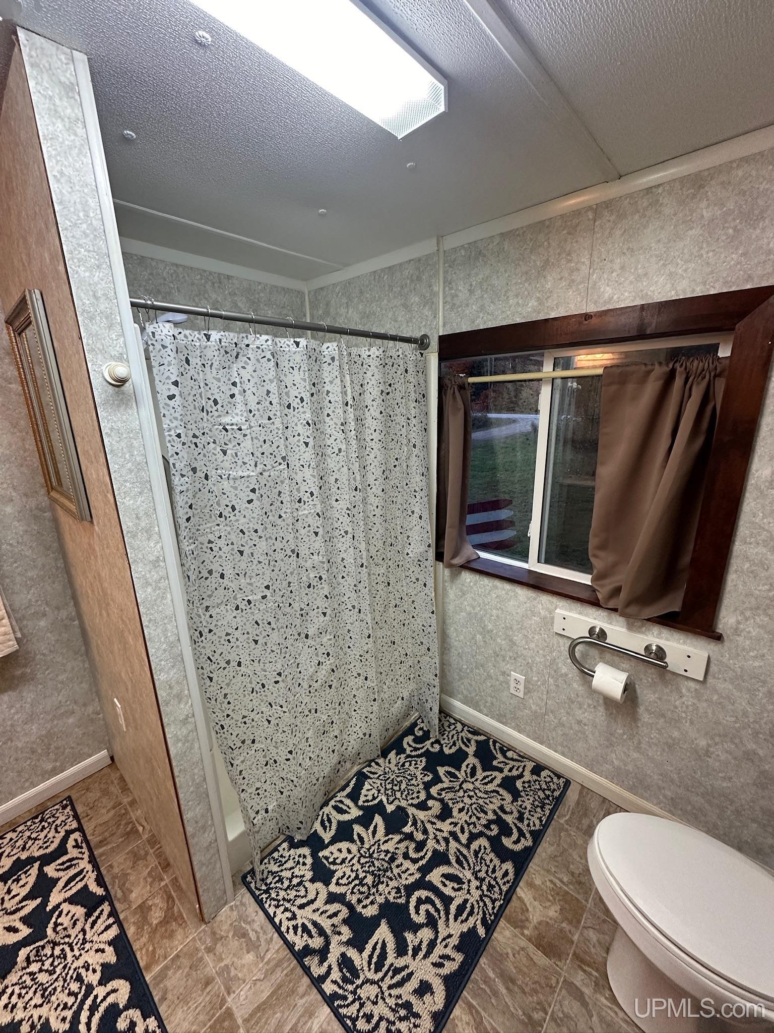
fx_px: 417
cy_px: 516
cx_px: 387
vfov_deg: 102.1
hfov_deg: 85.7
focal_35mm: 14
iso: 250
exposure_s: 1/120
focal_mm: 2.22
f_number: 2.2
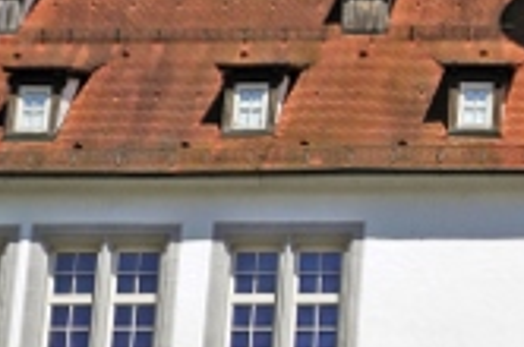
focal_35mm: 135
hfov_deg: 14.6
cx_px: 688
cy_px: 350
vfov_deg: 10.0
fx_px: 1961
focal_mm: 28
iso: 800
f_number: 16
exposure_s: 1/1000
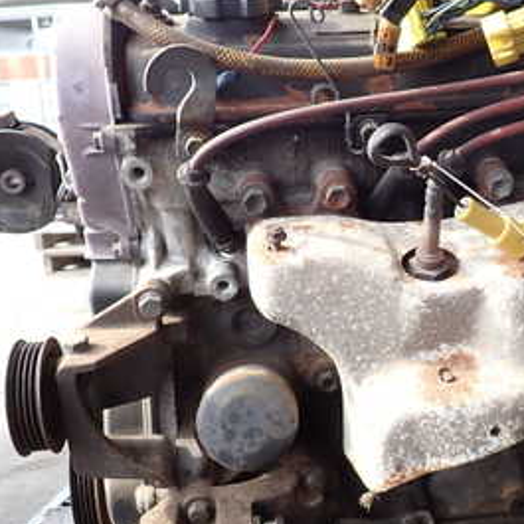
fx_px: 856
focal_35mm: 50
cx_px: 429
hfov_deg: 32.9
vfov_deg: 34.0
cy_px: 267
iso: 100
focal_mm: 4.5
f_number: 2.8
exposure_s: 1/160
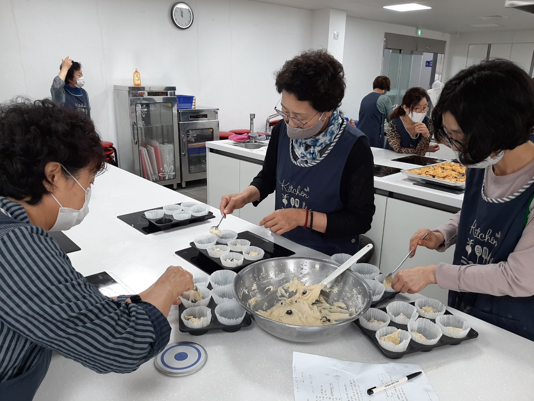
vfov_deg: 53.1
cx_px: 267
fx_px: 401
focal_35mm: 26
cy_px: 200
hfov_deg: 67.3
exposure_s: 1/60.2
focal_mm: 3.93
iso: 40
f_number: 1.7
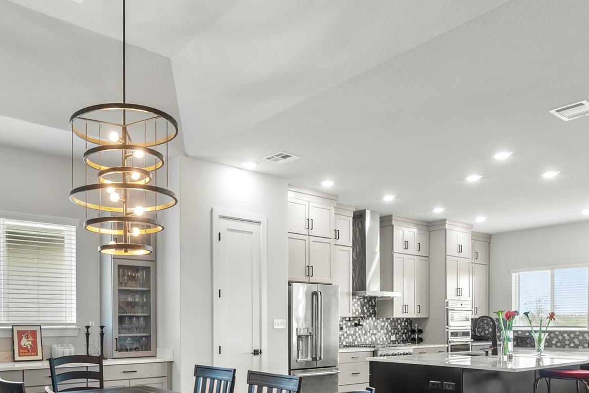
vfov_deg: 44.1
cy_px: 315
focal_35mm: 28
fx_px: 458
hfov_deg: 63.3
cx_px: 182
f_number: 8
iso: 250
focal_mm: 16
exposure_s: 1/3
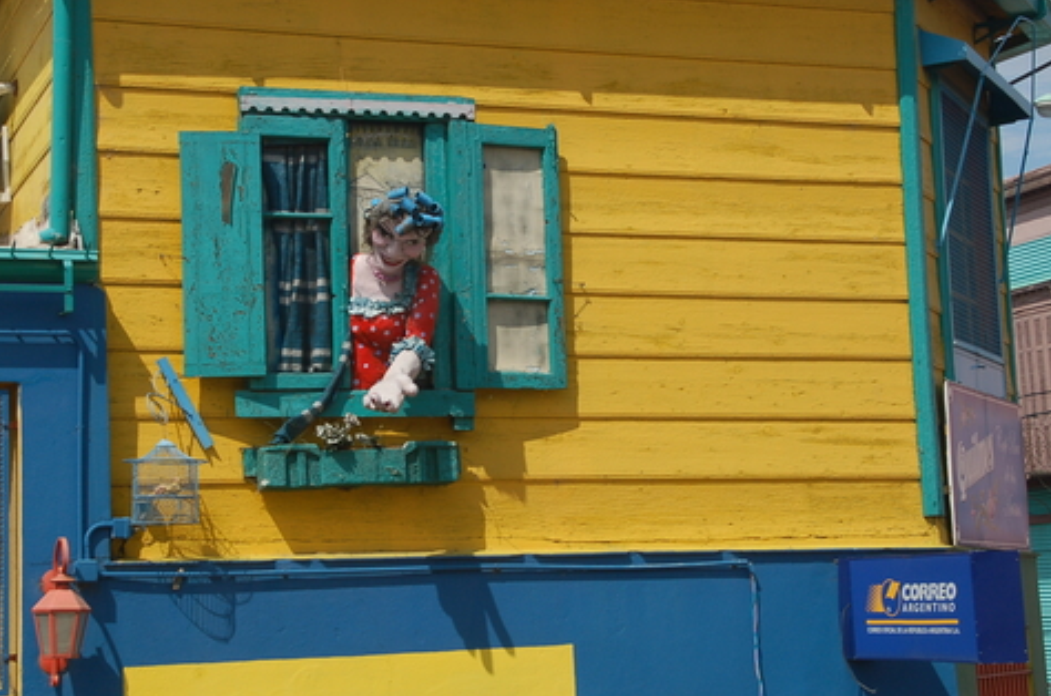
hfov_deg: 26.7
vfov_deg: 17.9
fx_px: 2214
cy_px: 326
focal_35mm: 76
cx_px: 443
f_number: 9
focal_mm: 40
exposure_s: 1/320
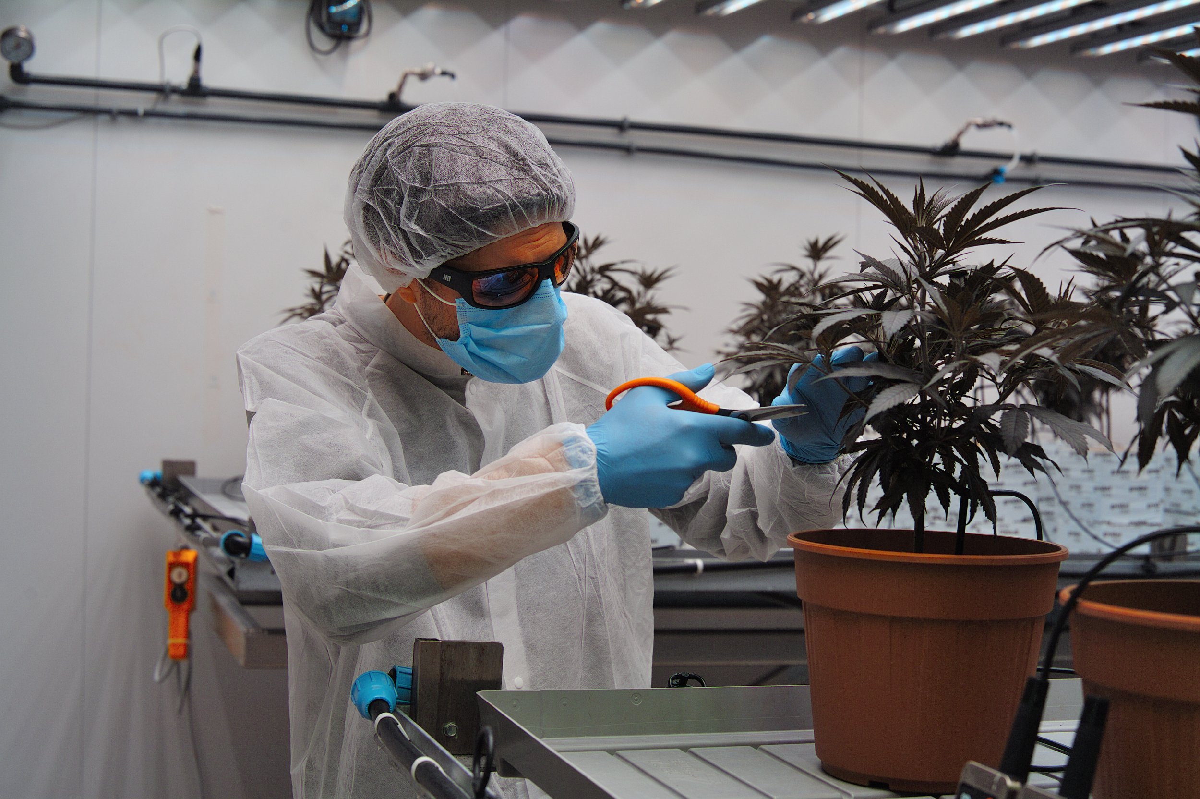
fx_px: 1666
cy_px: 400
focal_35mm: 50
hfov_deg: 39.6
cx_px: 600
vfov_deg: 27.0
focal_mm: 50
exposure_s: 1/500
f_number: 6.3
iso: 200
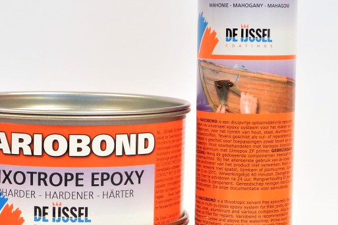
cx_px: 127
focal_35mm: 137
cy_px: 149
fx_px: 1286
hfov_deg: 15.0
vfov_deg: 10.0
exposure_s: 1/30
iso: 1800
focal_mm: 22.7
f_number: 5
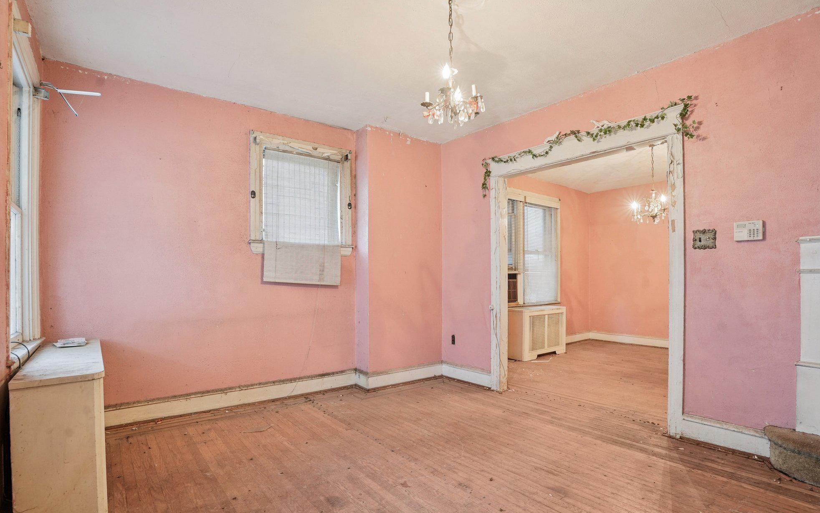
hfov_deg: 94.4
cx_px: 414
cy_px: 284
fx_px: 380
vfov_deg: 67.8
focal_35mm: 17
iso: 800
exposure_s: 1/3.33
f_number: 8
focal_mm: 16
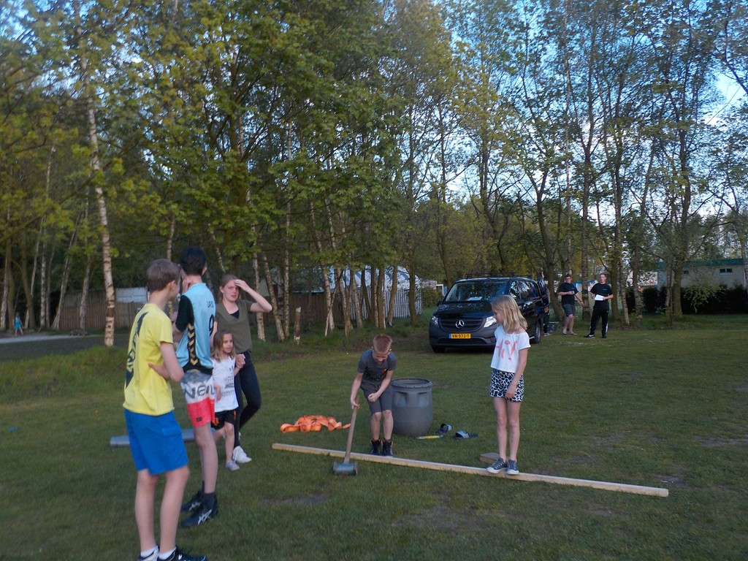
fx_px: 648
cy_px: 280
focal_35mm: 30
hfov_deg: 60.0
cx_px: 374
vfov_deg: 46.8
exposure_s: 1/50
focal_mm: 4.1
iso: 125
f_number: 3.3
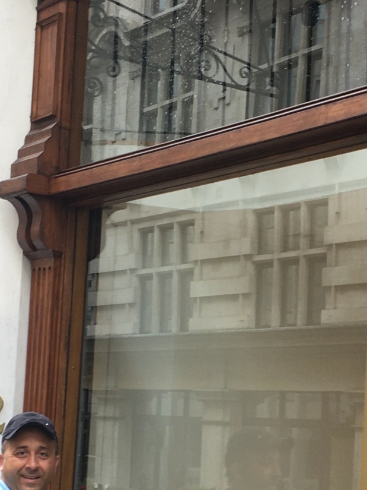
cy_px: 347
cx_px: 315
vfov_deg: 21.6
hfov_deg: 16.2
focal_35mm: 90
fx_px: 1272
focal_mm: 4.15
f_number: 2.2
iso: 25
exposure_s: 1/106
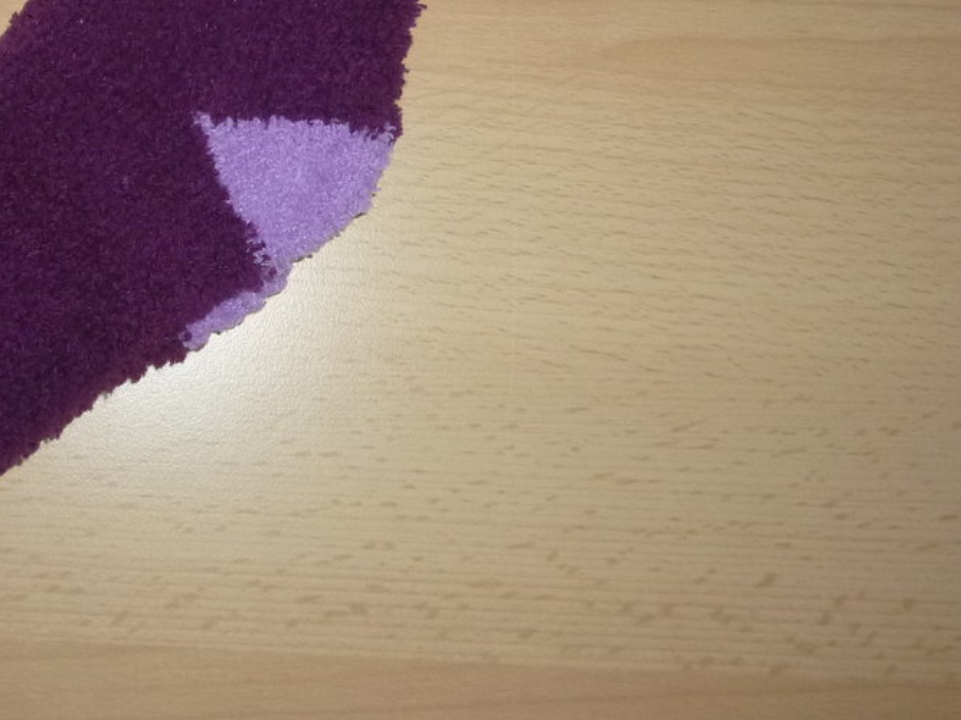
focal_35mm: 50
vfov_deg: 28.0
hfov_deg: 36.6
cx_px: 166
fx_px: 1388
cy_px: 76
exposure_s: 1/60
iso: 200
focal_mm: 4.5
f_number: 3.3
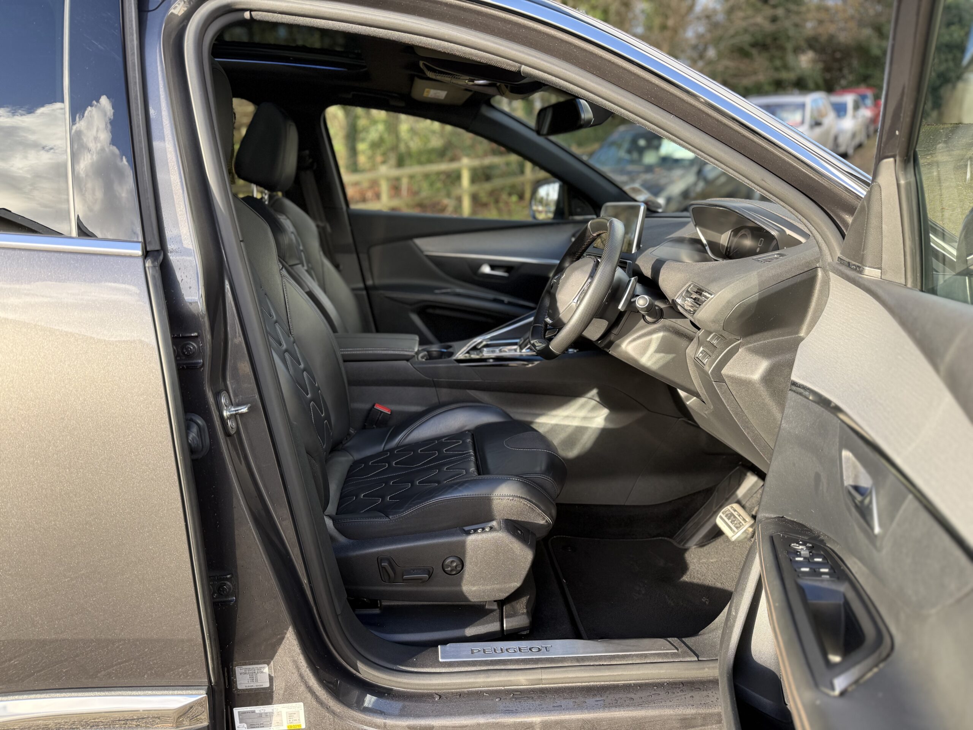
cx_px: 486
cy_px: 365
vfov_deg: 56.8
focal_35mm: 24
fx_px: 675
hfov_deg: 71.6
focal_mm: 6.76
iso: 100
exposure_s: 1/271
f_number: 1.78
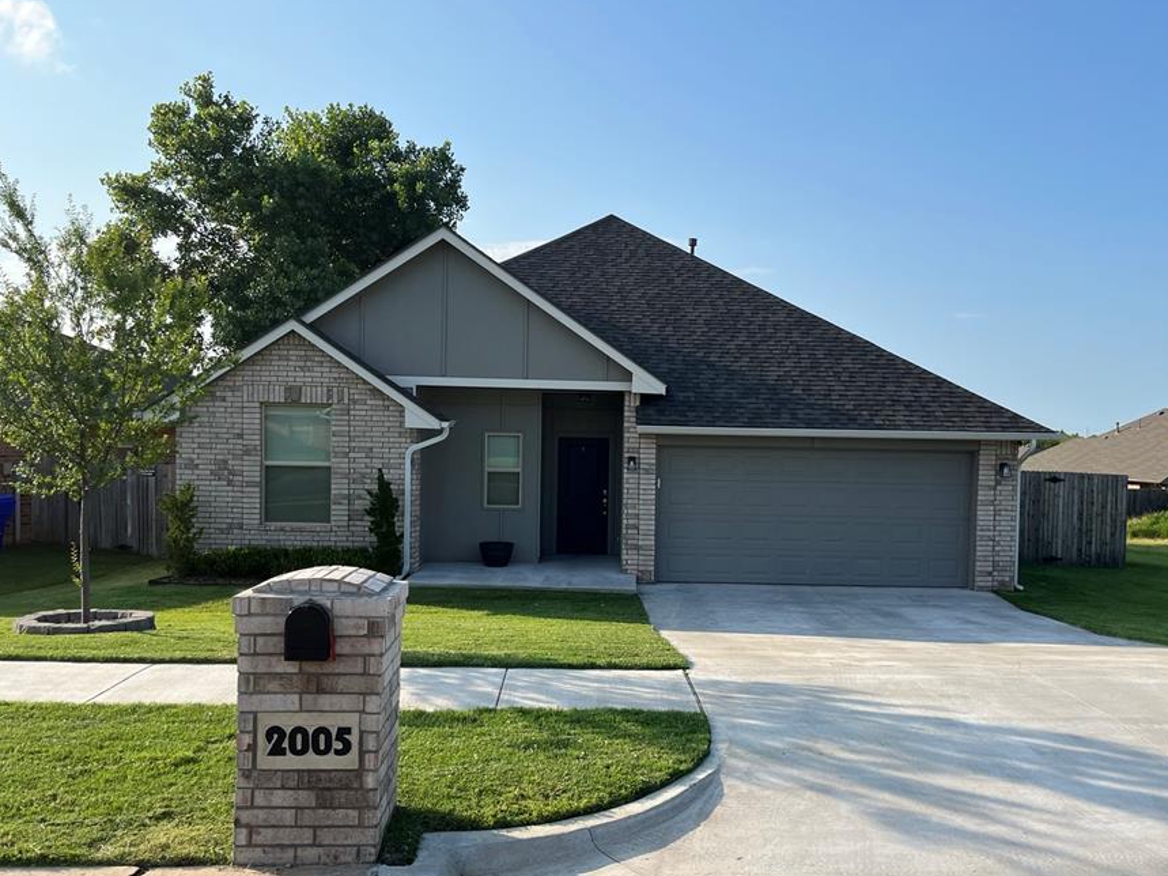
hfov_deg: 58.3
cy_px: 472
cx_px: 619
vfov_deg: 45.4
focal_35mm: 31
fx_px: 1046
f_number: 1.6
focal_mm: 5.1
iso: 50
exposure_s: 1/3135
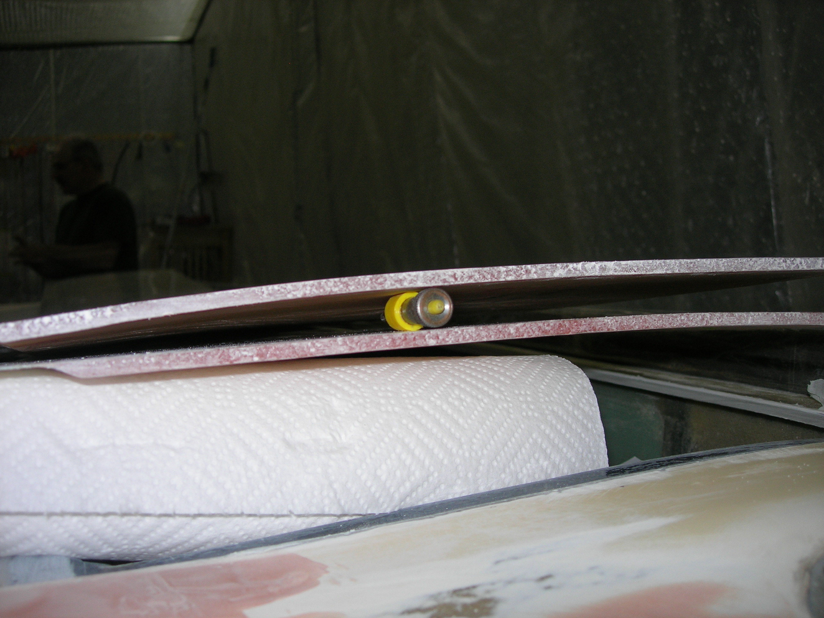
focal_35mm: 38
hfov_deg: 49.0
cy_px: 309
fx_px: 905
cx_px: 412
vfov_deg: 37.7
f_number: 2.8
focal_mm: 7.8
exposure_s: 1/60.1
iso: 64
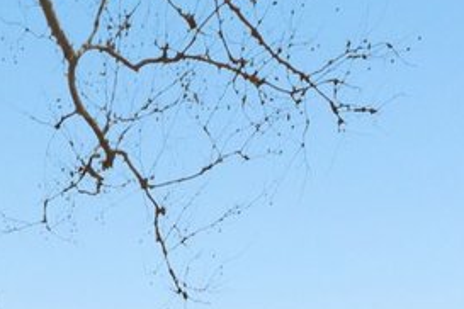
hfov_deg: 18.8
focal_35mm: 89
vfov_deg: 12.1
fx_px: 1147
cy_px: 757
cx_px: -318
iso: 400
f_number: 8
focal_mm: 10
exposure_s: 1/250
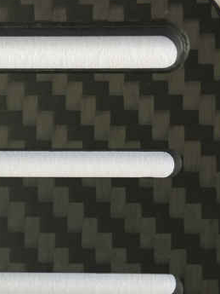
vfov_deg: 34.3
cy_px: 162
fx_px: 474
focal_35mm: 56
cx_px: 50
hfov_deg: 25.7
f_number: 2.2
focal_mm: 4.15
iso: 25
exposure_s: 1/100
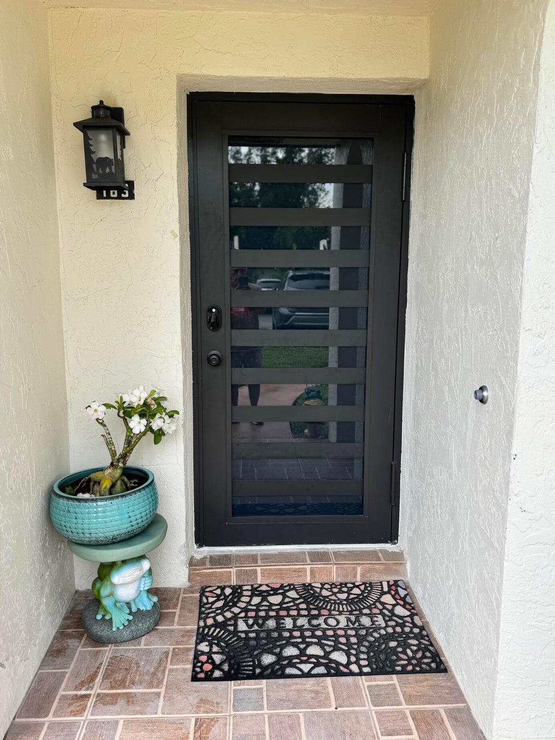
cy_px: 365
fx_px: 556
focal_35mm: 26
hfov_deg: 53.1
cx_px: 271
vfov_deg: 67.3
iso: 80
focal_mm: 6.76
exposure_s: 1/448
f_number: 1.78
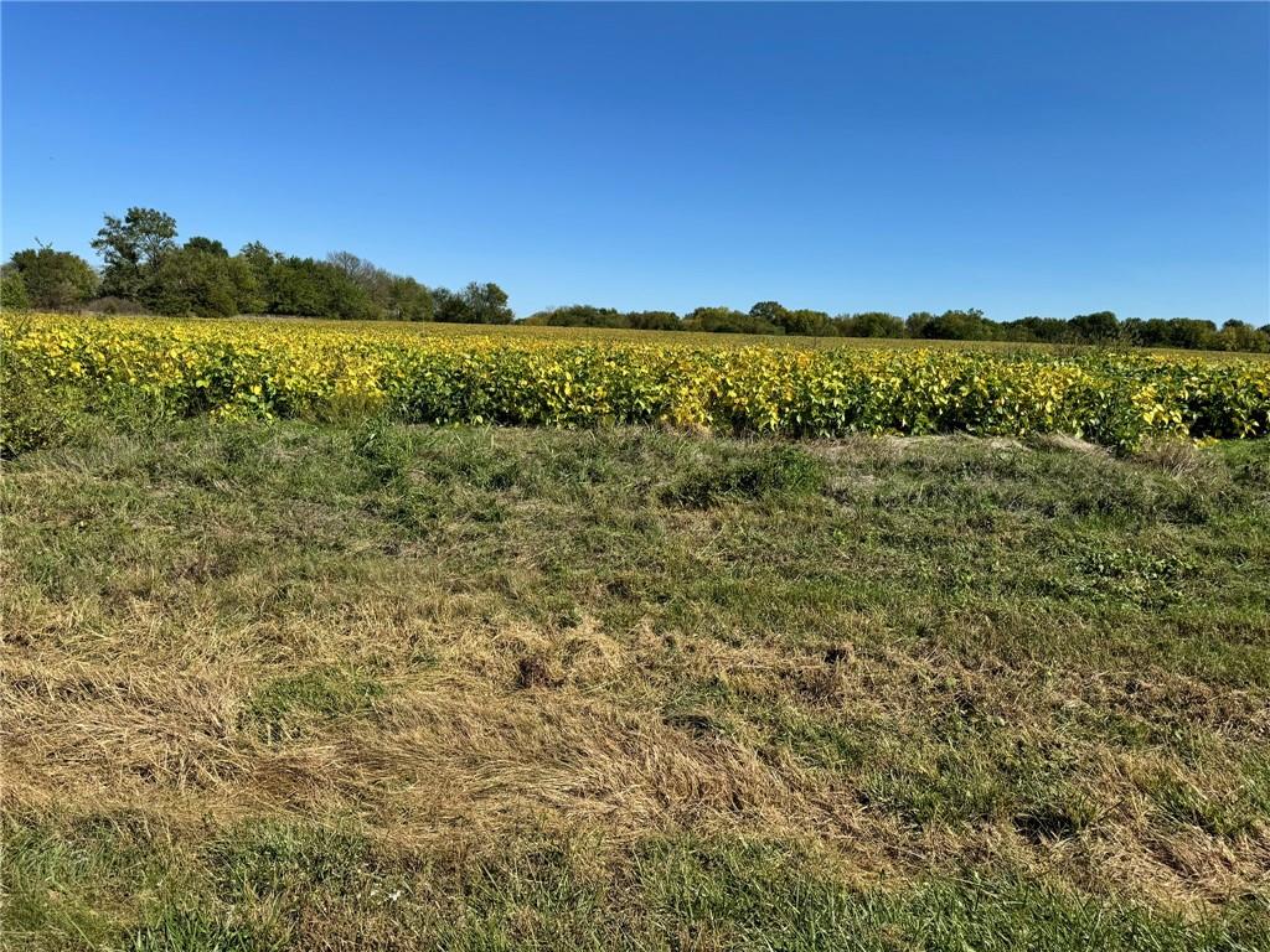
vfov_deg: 56.8
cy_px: 476
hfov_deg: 71.6
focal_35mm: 24
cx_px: 635
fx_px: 881
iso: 80
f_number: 1.78
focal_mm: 6.76
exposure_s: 1/5348
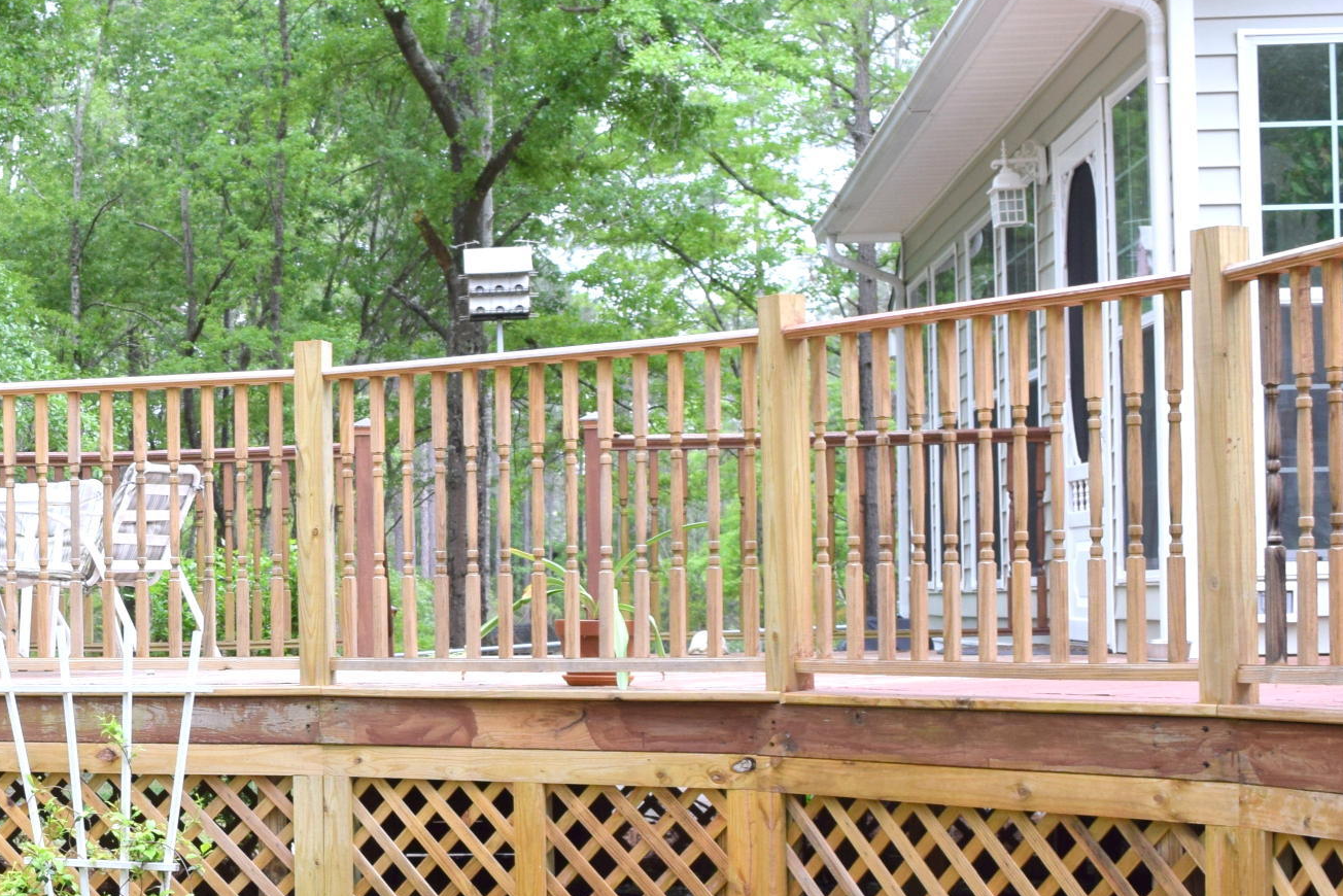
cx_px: 172
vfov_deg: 19.7
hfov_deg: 28.3
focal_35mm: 69
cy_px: 611
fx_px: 2574
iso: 400
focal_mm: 20
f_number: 6.3
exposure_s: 1/160
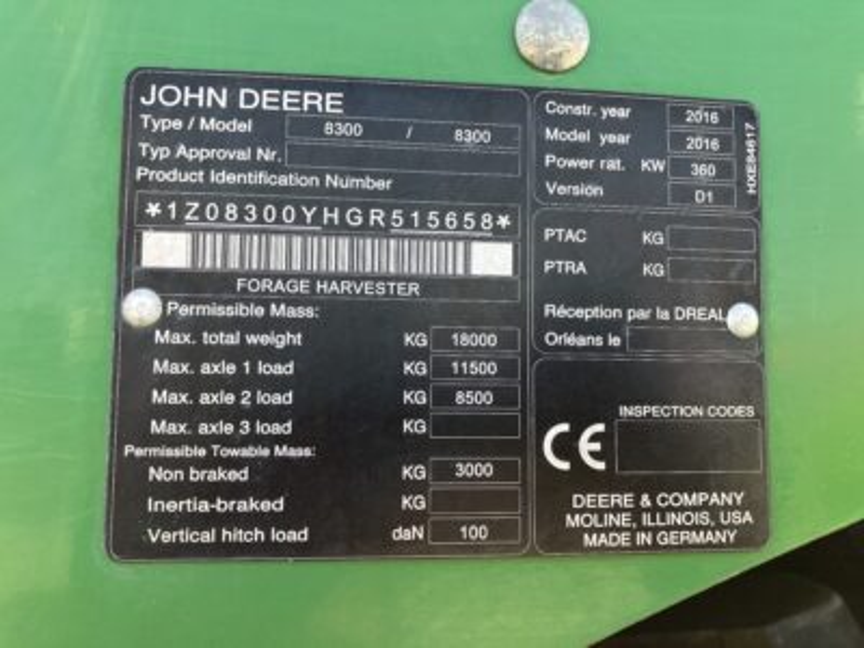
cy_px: 324
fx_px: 699
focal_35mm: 28
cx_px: 432
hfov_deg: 63.4
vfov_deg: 49.7
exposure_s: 1/122
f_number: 1.8
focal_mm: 3.99
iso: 25
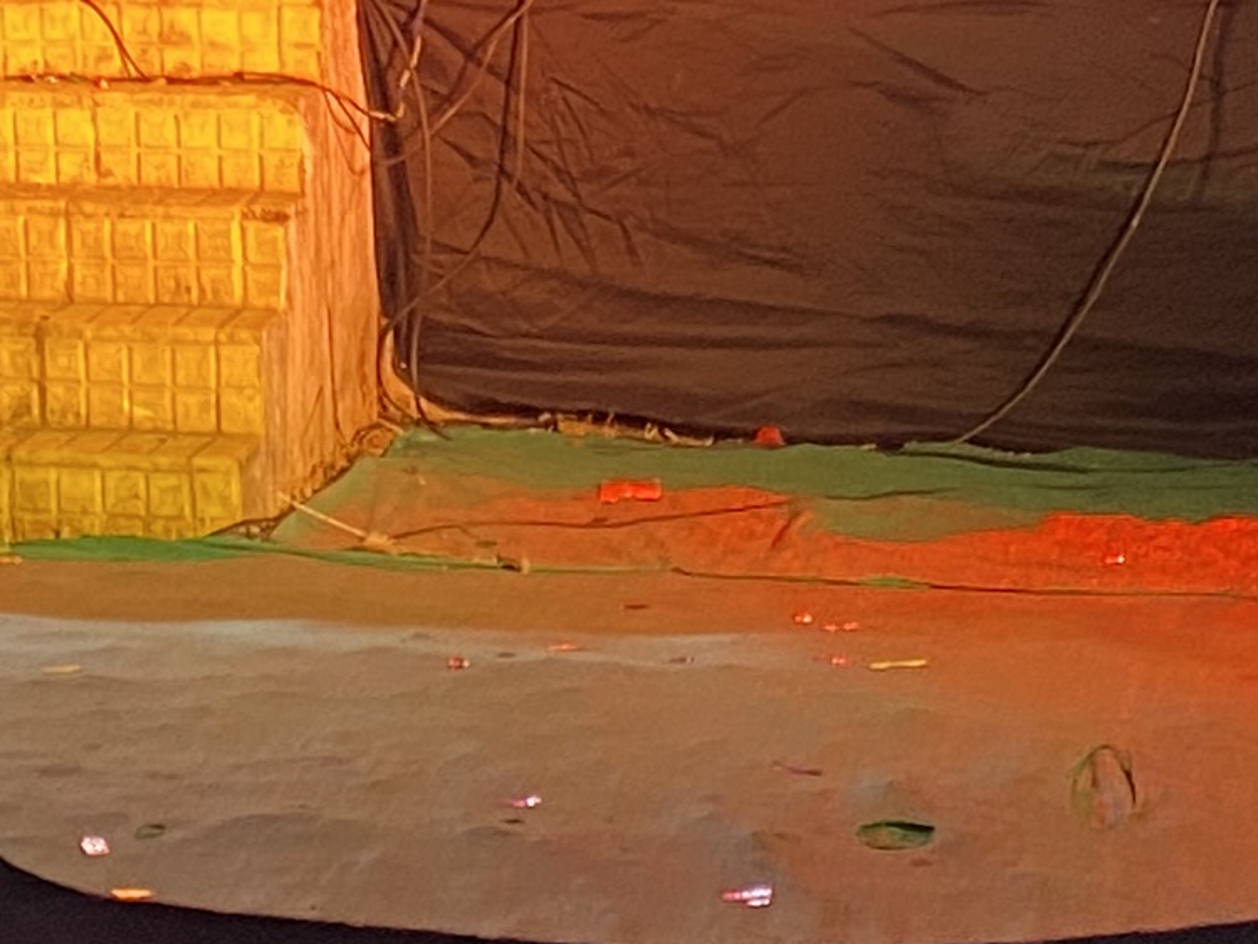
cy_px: -981
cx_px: -672
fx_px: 5089
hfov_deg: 13.2
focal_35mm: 140
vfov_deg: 9.8
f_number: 1.8
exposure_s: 1/41
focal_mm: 4.25
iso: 100
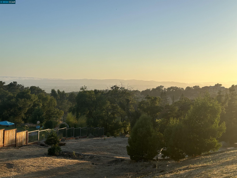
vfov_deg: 30.3
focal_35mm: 48
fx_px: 329
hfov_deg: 39.7
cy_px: 89
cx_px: 118
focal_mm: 6.86
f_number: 1.78
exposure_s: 1/3367
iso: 64
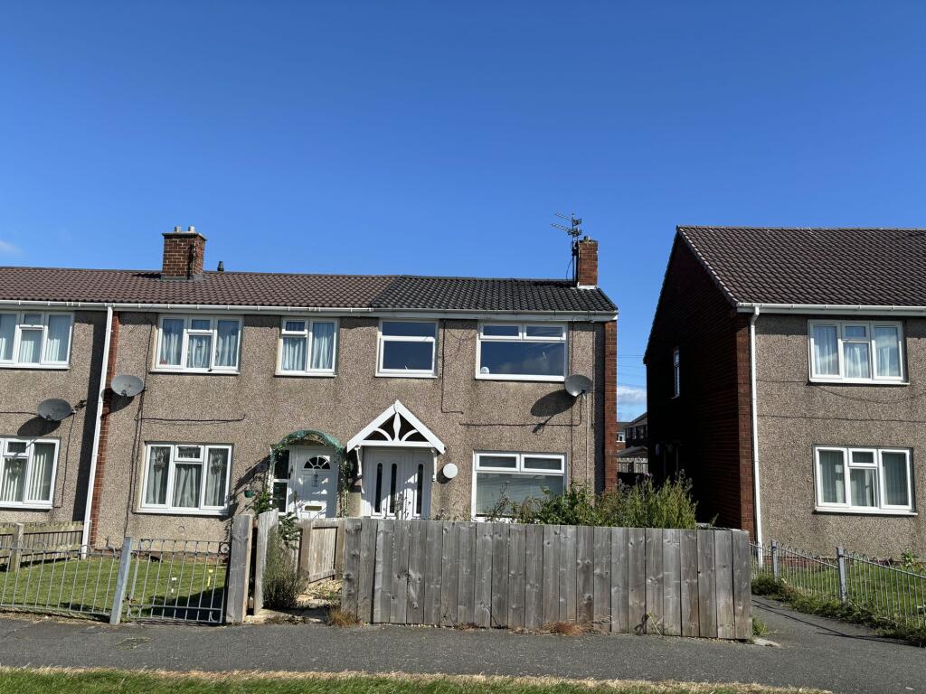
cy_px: 347
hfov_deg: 67.3
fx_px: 696
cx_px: 463
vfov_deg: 53.1
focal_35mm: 26
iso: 50
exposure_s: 1/3205
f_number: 1.6
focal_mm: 5.96
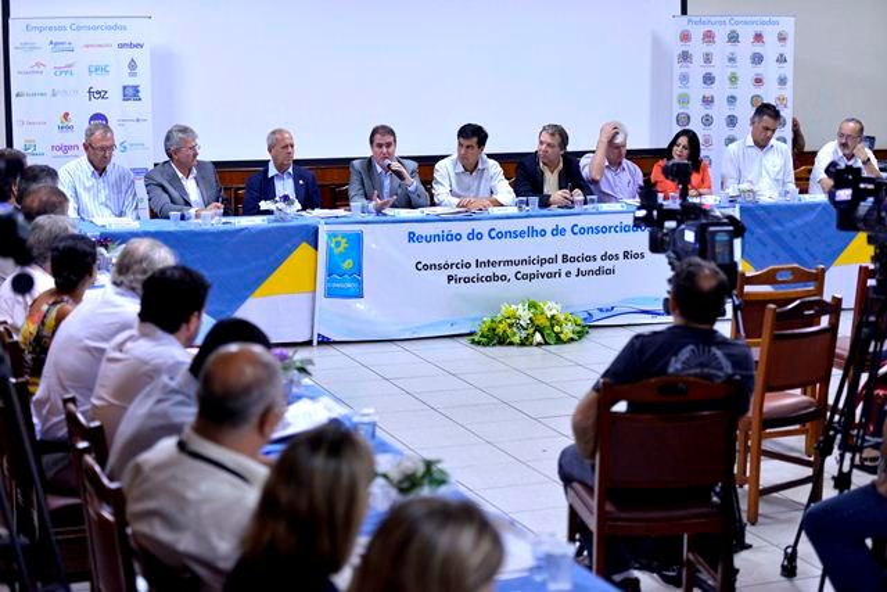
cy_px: 296
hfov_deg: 28.8
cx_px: 444
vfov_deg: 19.5
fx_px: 1725
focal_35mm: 70
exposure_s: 1/125
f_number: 2.8
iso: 1600
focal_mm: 70
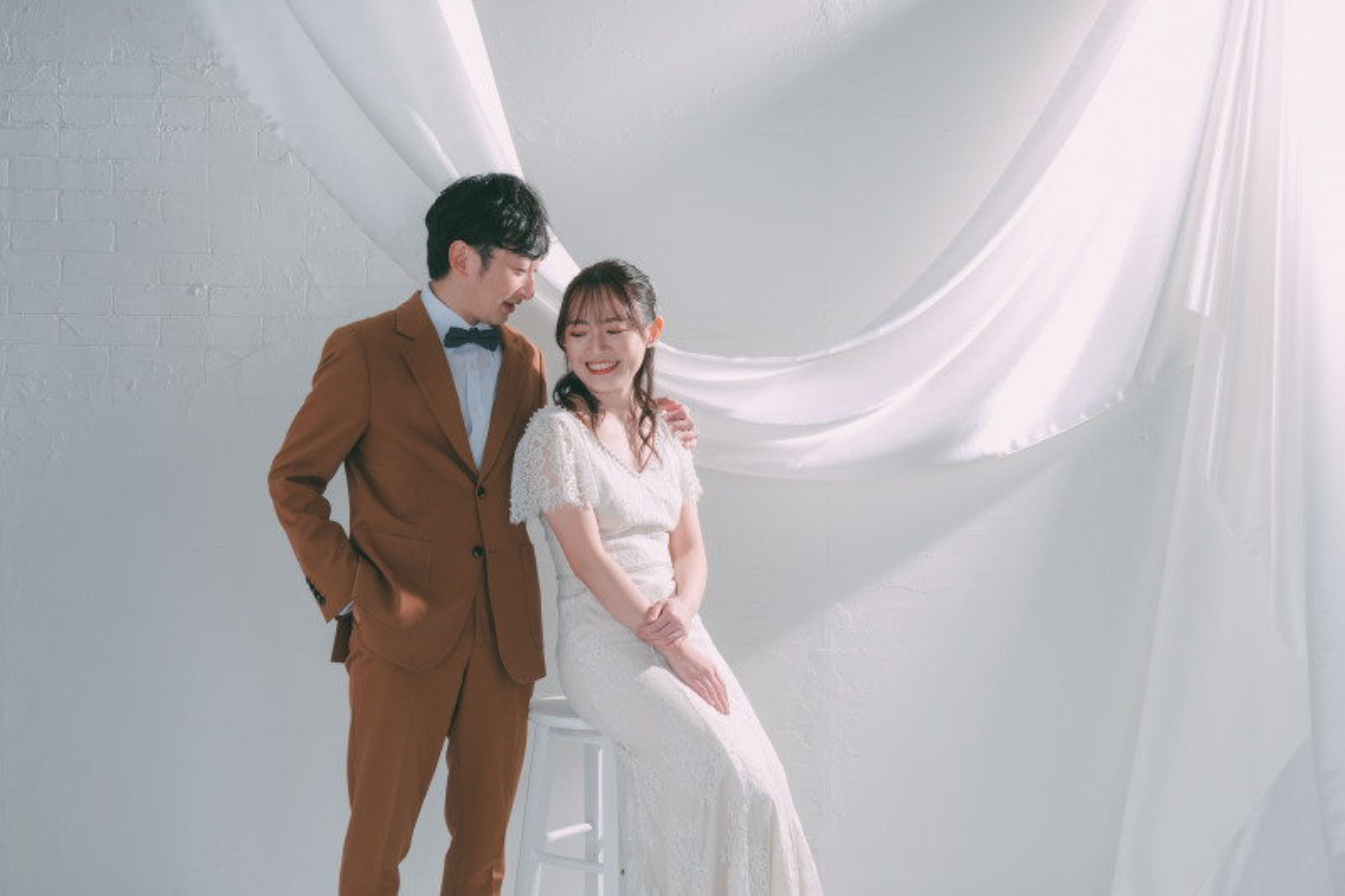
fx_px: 2316
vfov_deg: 21.9
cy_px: 448
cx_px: 672
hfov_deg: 32.4
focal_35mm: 62
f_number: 4.5
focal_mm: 41.4
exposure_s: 1/125
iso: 250
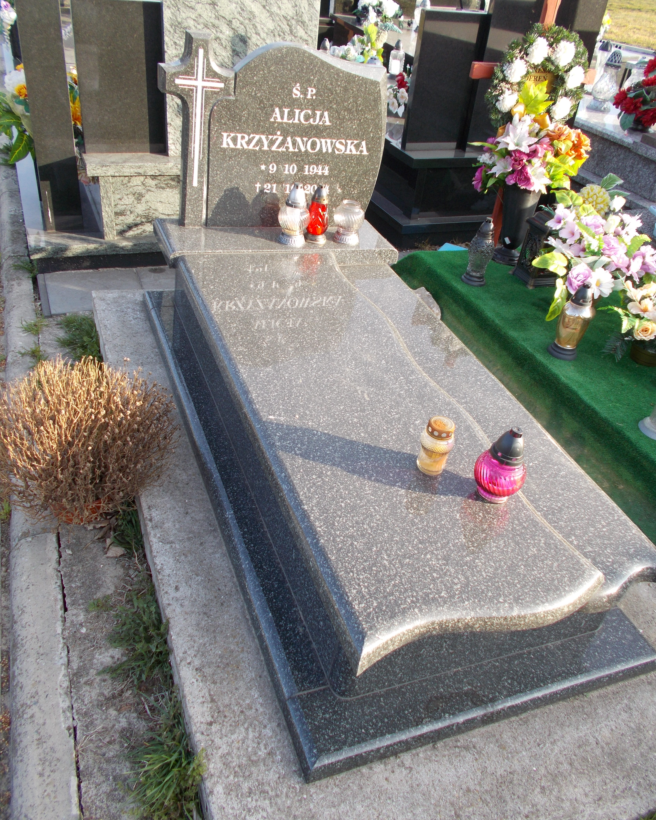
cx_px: 339
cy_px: 399
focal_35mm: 28
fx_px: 680
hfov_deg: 51.5
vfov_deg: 62.2
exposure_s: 1/125
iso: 80
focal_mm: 4.6
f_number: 3.2
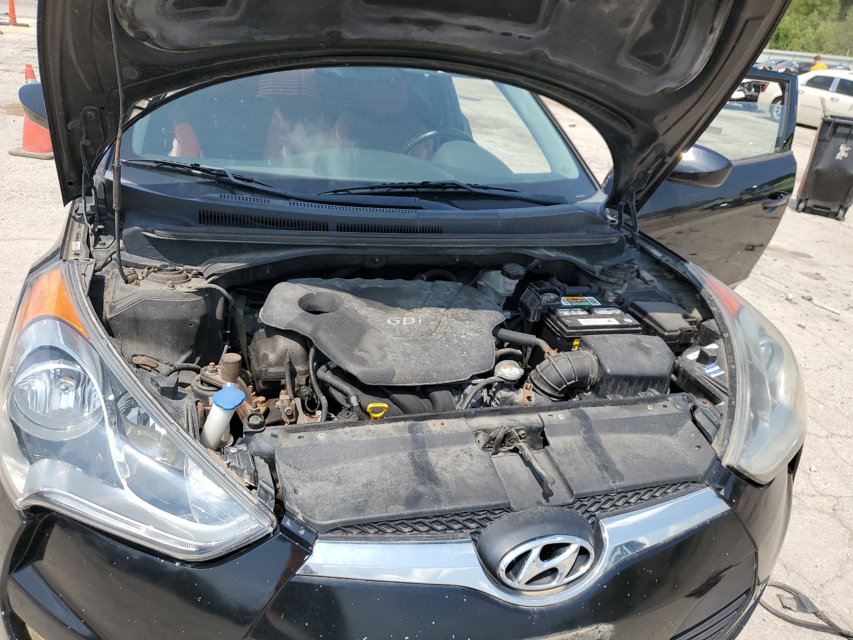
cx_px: 426
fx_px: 641
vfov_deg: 53.1
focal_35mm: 26
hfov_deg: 67.3
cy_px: 320
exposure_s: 1/2500
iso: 50
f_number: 1.5
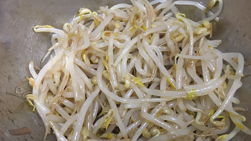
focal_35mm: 32
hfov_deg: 61.0
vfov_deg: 36.6
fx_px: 213
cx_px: 125
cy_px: 82
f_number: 2.2
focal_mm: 4.15
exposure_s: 1/4
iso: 50
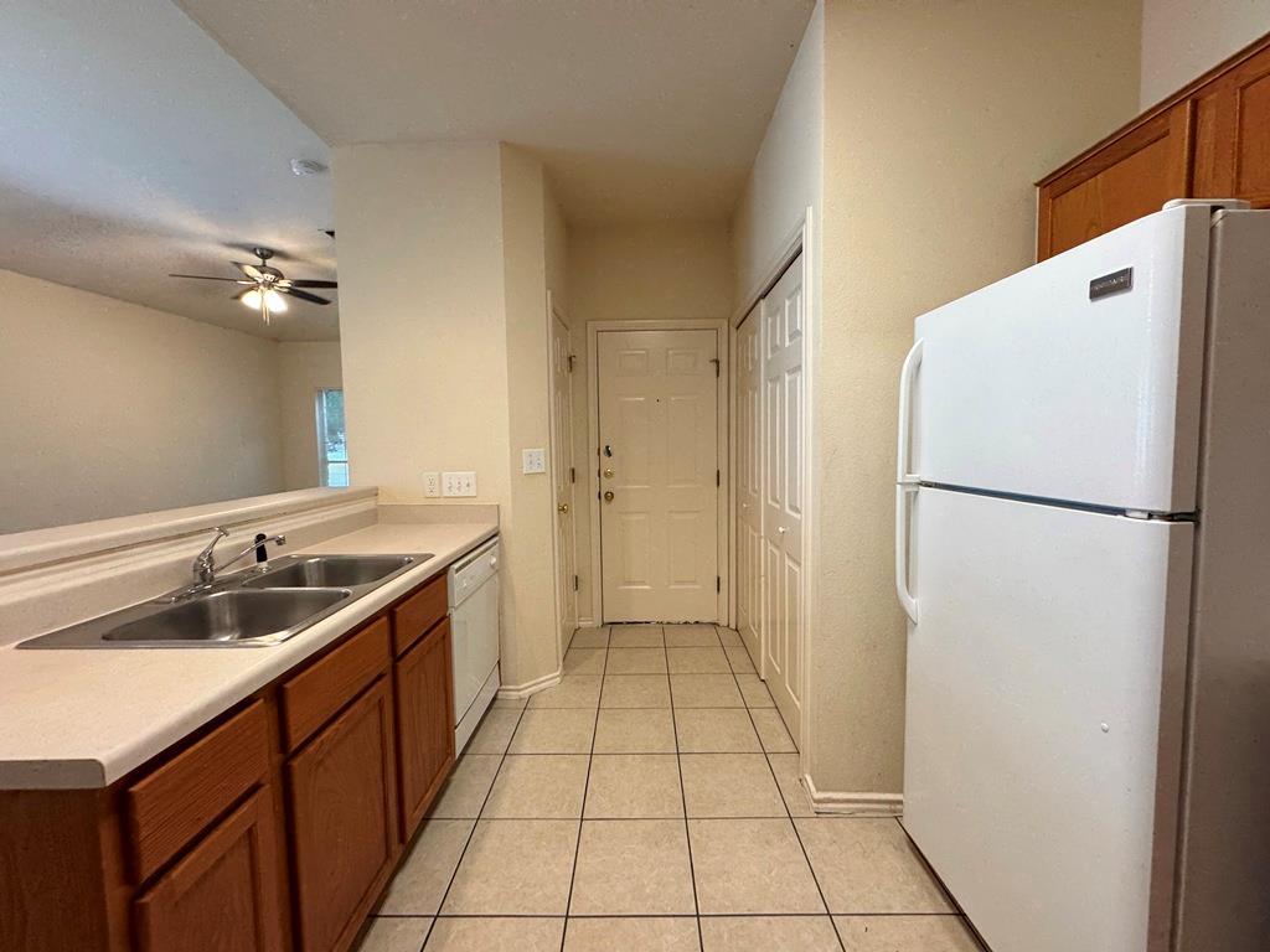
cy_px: 476
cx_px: 635
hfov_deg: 102.1
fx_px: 514
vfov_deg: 85.7
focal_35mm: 14
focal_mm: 2.22
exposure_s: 1/60
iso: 160
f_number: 2.2
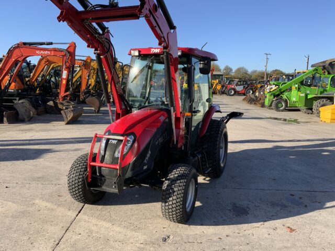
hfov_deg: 61.7
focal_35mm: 29
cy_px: 126
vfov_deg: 48.2
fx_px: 281
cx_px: 168
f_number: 1.8
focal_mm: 3
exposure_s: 1/1121
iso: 16
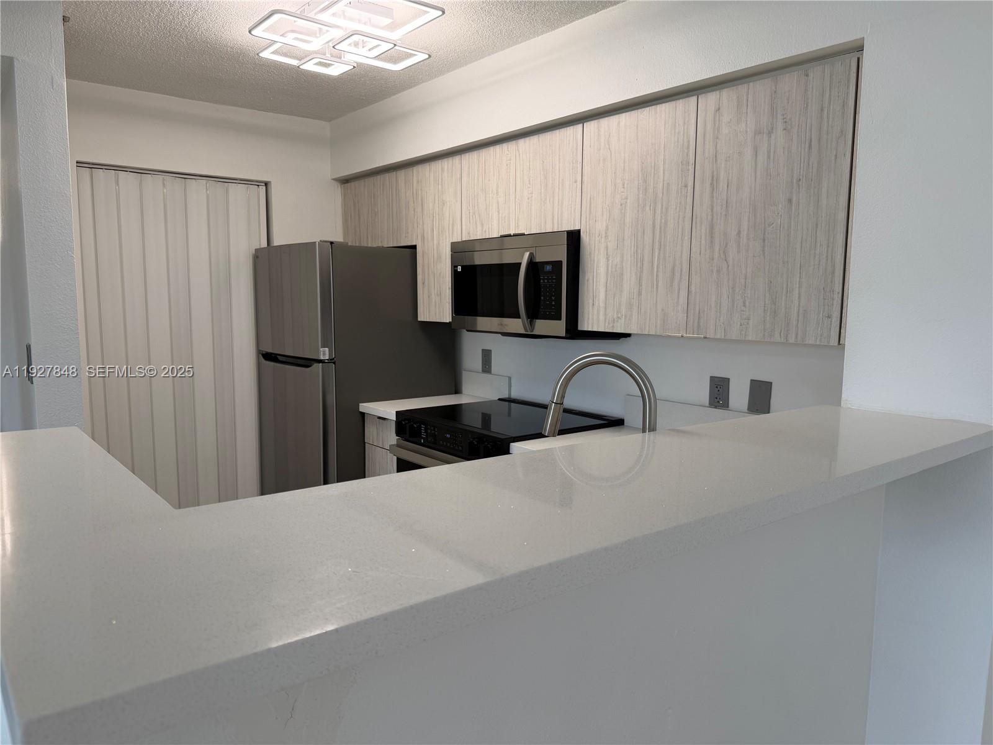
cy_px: 372
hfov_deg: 71.6
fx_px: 688
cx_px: 496
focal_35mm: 24
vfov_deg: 56.8
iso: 64
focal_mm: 6.76
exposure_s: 1/132
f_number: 1.78
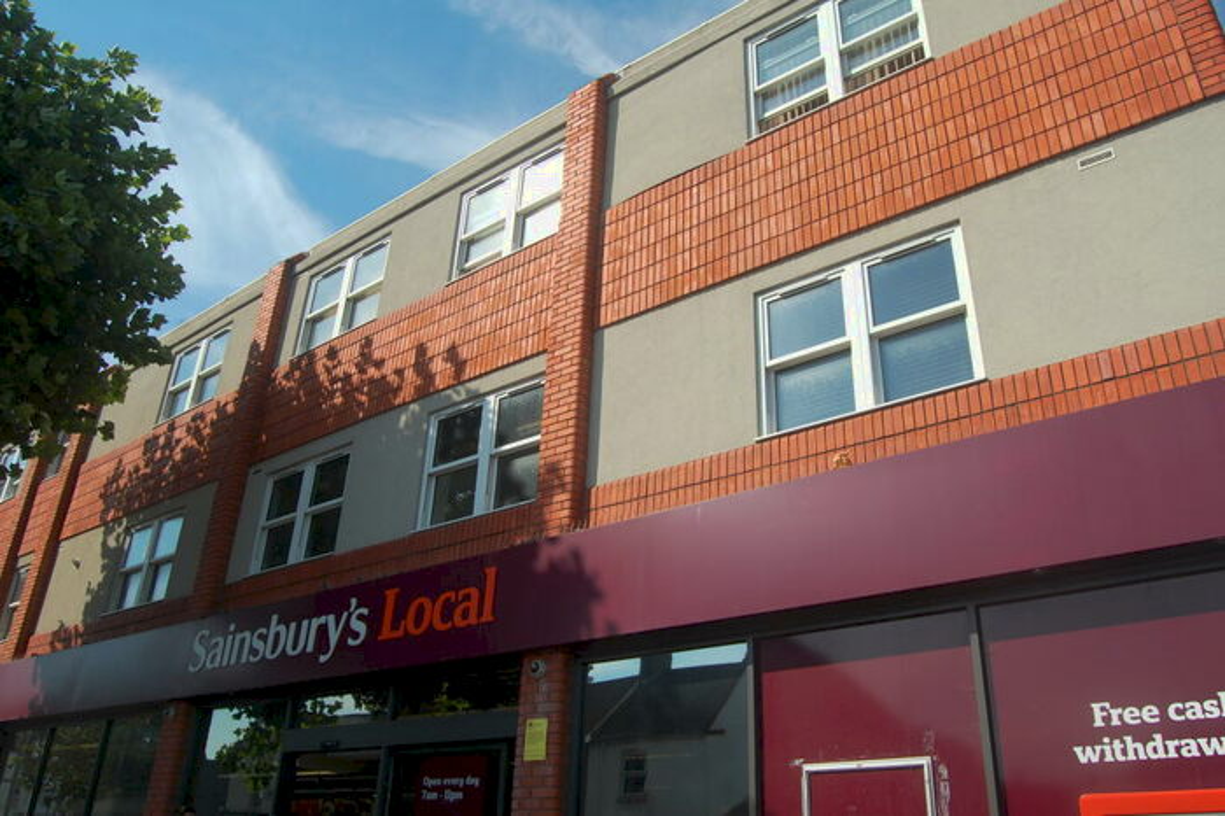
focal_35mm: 27
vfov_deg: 47.9
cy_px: 408
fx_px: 918
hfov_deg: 67.4
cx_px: 612
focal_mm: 18
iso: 200
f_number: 9
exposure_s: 1/320
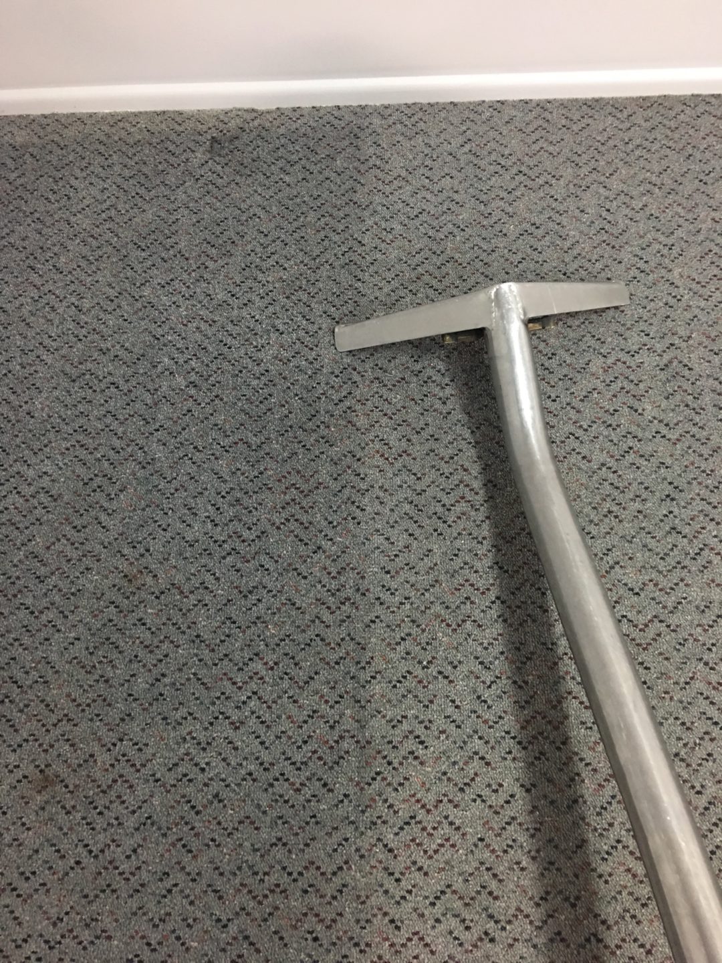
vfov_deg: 61.7
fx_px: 806
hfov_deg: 48.2
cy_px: 482
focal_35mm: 29
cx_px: 361
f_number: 2.2
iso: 100
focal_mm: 4.15
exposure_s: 1/8
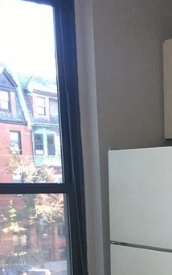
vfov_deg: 27.9
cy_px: 278
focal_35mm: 69
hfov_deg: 17.9
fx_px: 517
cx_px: 209
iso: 40
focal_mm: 4.15
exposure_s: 1/30
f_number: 2.2
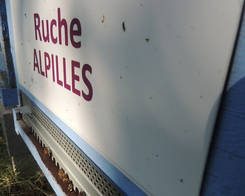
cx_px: 121
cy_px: 100
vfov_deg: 54.9
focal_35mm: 26
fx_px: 189
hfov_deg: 66.0
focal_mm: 4.3
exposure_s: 1/800
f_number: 3
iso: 100
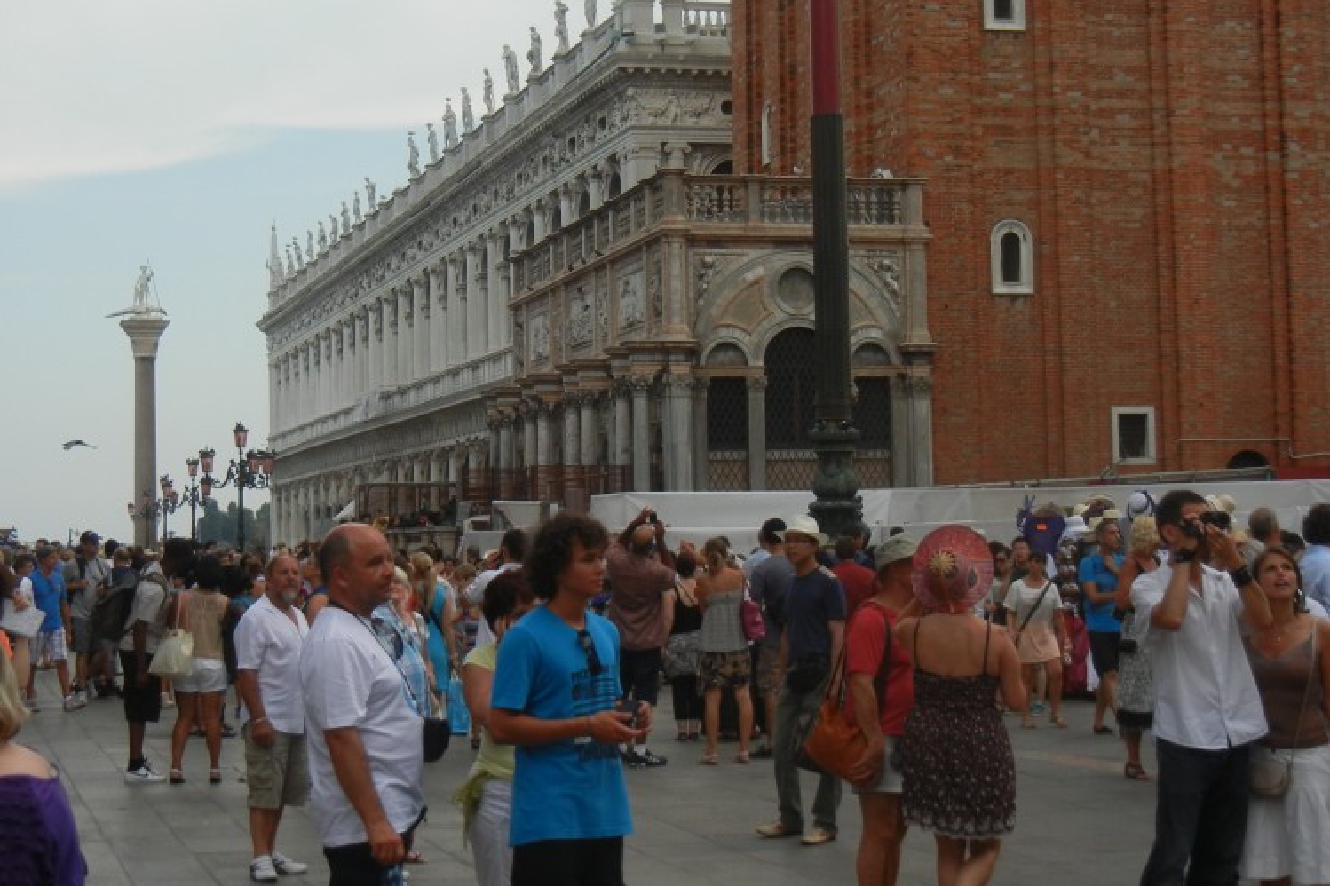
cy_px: 405
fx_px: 2364
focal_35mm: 64
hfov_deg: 31.4
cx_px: 542
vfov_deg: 21.2
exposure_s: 1/512
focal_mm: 8.1
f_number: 3.8
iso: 160
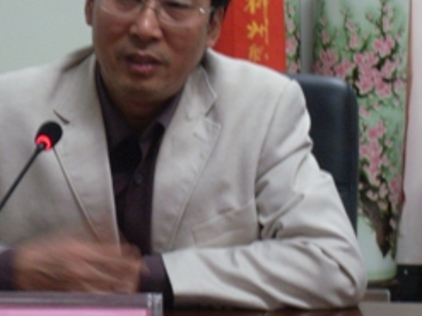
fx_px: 2266
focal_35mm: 186
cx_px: 123
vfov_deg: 8.0
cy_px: 149
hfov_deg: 10.6
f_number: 5
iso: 200
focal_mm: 15.3
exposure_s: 1/10
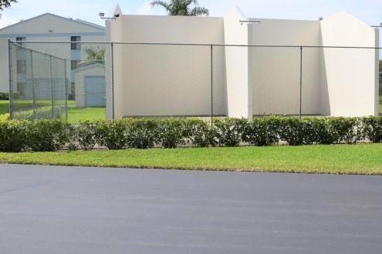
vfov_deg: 28.1
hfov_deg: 40.3
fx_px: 509
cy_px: 119
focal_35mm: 48
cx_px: 272
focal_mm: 22
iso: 200
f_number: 10
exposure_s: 1/400
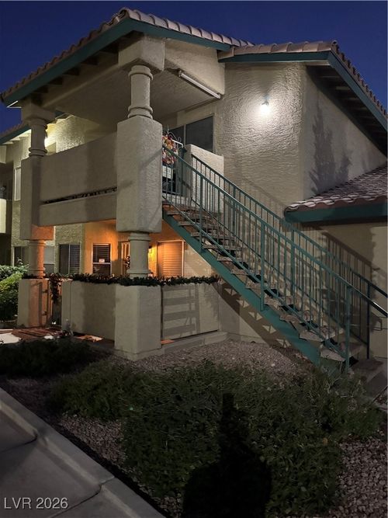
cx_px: 194
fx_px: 359
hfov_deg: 56.8
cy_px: 259
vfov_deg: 71.6
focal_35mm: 24
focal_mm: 6.76
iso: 1600
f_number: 1.78
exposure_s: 1/30
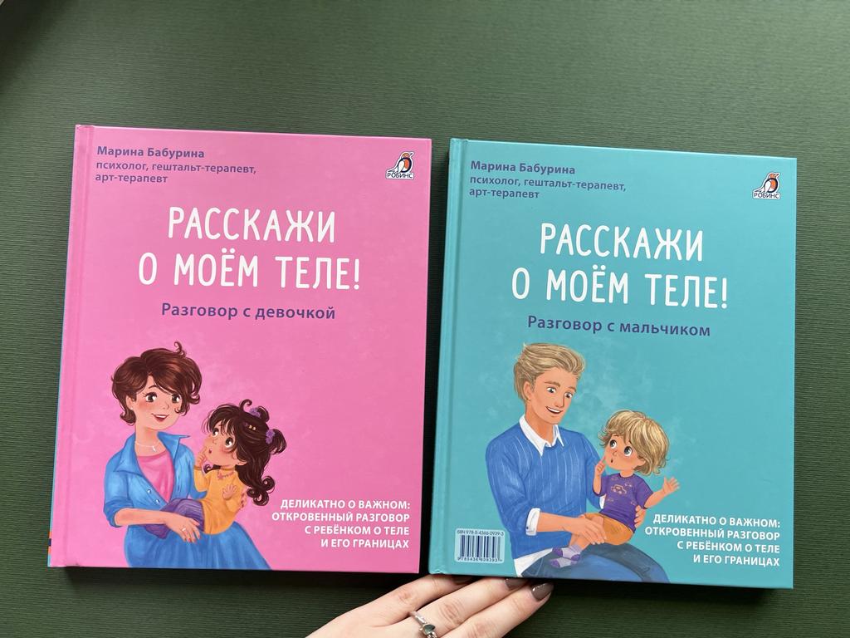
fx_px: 638
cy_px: 319
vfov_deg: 53.1
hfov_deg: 67.3
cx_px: 425
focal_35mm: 26
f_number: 1.5
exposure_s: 1/117
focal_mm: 5.7
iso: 125
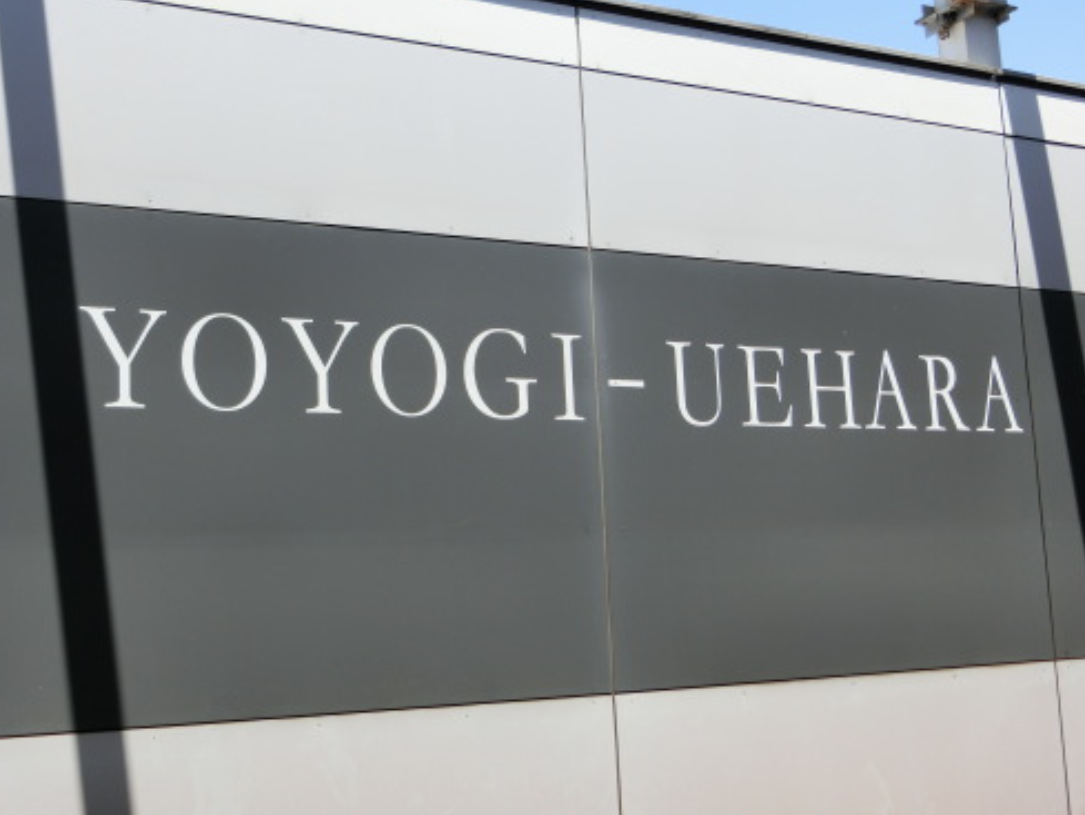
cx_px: 504
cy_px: 366
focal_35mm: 51
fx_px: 1599
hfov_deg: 37.5
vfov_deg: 28.6
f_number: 4.1
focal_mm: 6.9
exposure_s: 1/320
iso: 80
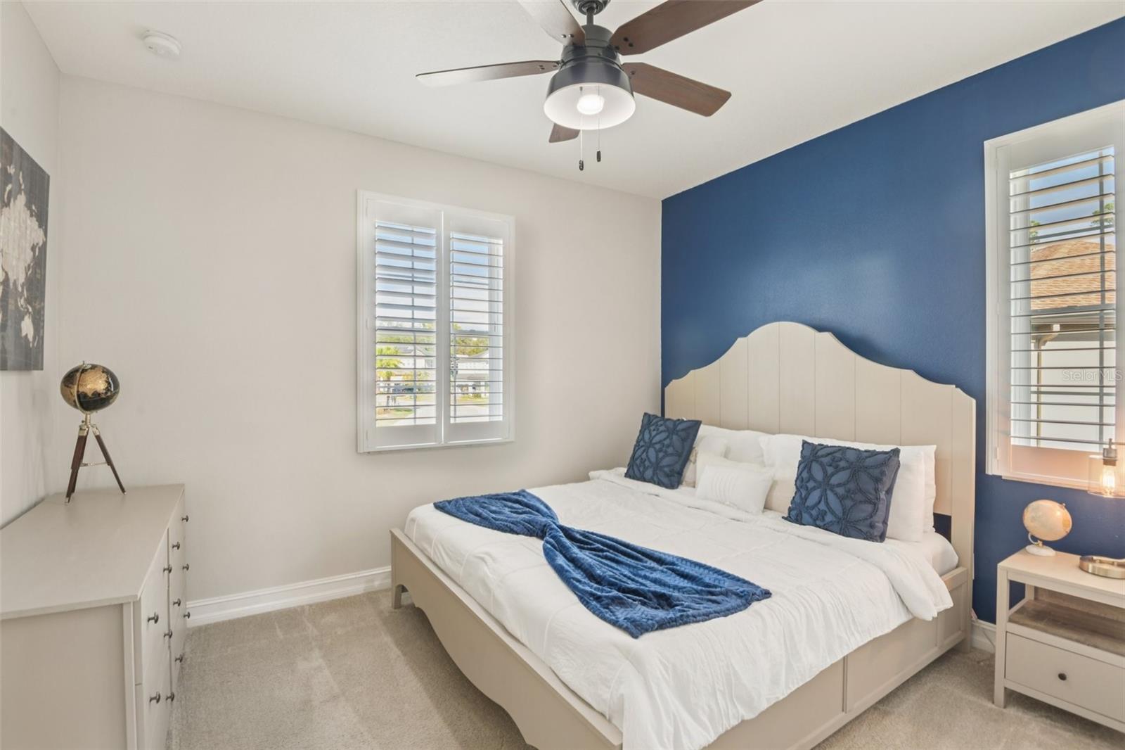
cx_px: 562
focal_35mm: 16
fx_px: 500
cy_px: 375
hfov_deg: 96.7
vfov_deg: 73.7
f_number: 8
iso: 400
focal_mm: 16
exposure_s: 1/20
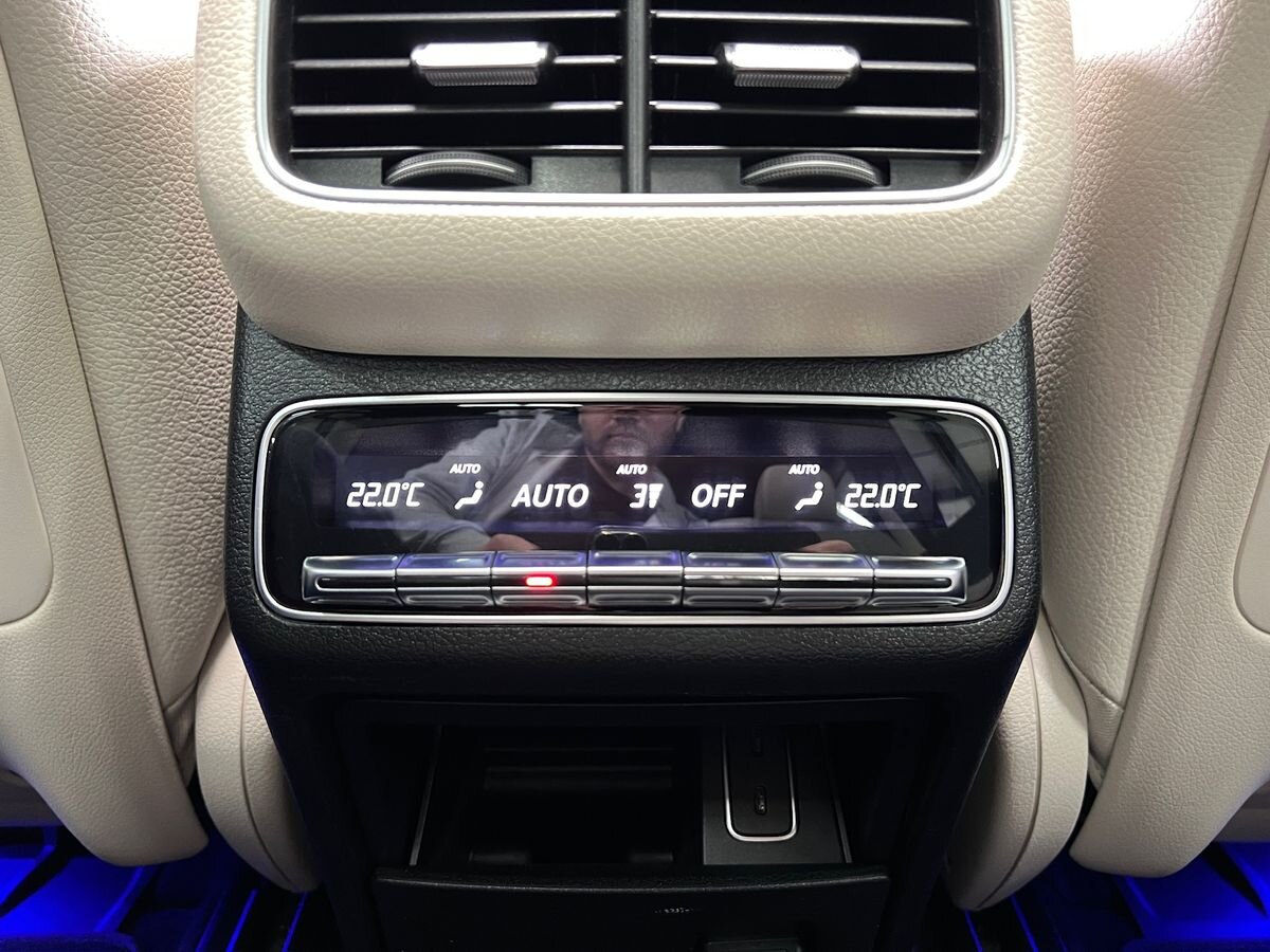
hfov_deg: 67.3
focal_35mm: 26
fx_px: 954
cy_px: 476
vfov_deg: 53.1
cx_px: 635
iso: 1000
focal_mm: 5.7
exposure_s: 1/17
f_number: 1.5
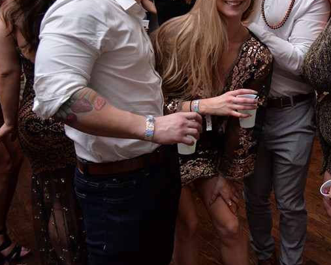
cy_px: 51
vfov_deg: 38.6
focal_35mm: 37
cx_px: 309
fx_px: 363
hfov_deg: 43.9
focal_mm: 20
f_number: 4
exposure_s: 1/60
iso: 2000
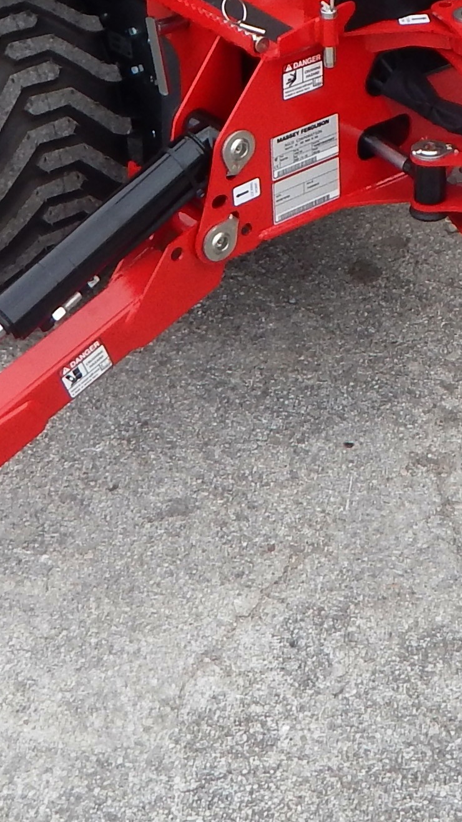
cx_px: 484
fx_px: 1829
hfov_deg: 14.1
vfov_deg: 23.4
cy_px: -136
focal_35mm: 84
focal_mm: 4
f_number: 3
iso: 125
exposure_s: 1/200
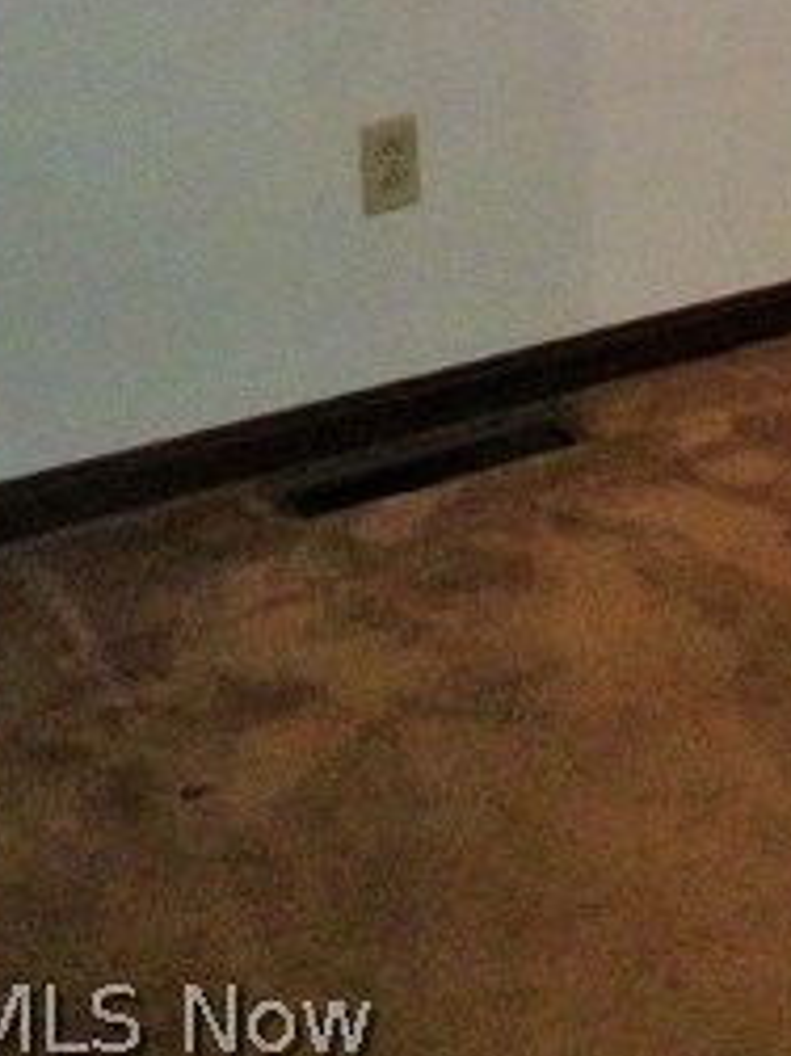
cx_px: 1149
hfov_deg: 13.8
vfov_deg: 17.5
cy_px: -526
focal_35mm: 101
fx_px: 3080
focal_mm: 4.12
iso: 400
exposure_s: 1/16
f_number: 2.4
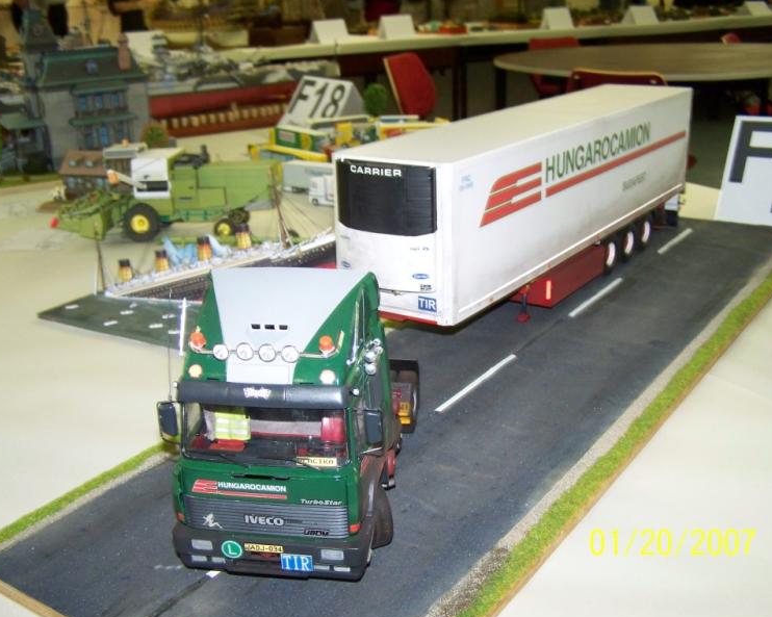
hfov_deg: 45.8
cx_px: 385
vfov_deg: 37.3
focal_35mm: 40
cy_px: 311
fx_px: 914
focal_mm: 6.3
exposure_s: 1/30
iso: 200
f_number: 2.8
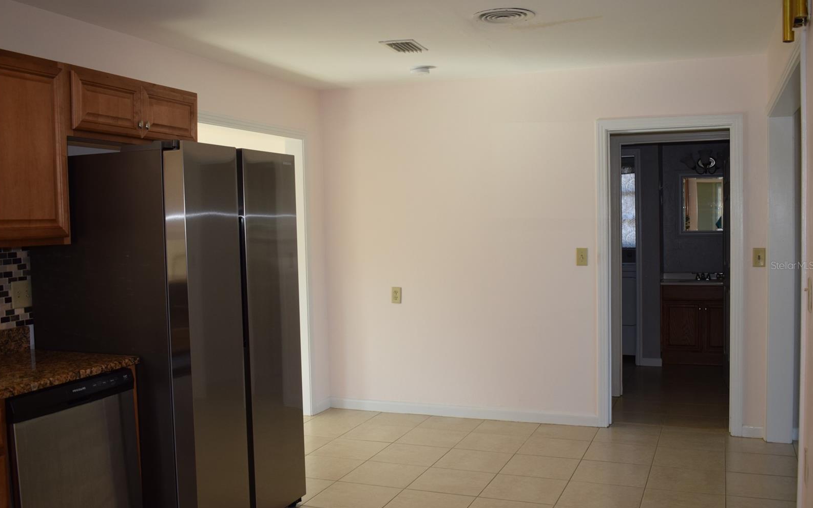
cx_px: 406
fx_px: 787
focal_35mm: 36
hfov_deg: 54.6
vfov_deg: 35.8
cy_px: 265
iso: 500
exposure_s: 1/125
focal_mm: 23
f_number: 5.6
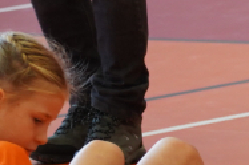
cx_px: 503
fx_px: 4474
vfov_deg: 2.1
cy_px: -136
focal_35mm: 648
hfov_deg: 3.2
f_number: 4
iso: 1250
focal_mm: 93
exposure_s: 1/100
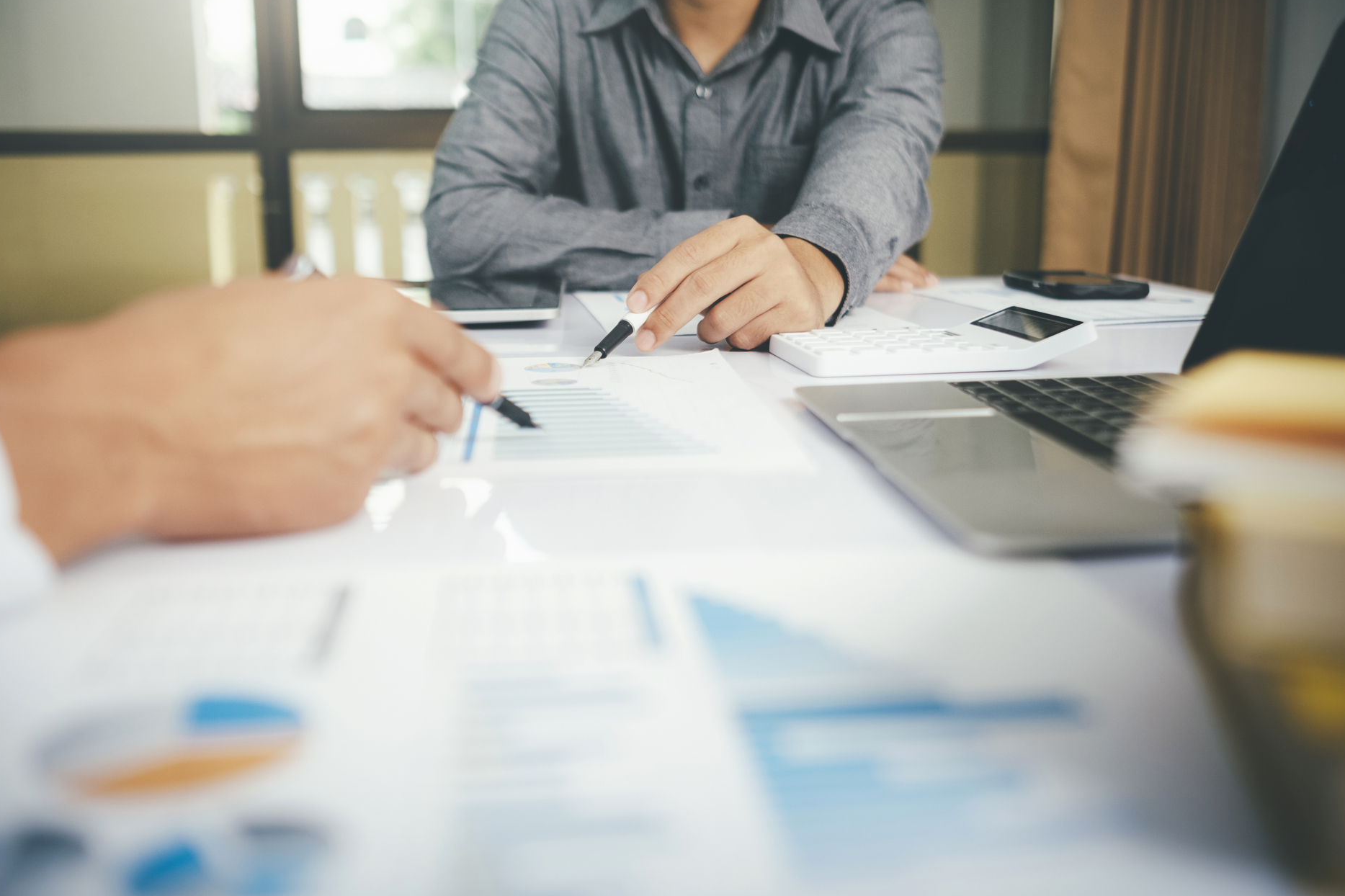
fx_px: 1345
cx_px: 687
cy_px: 452
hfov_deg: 53.1
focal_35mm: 36
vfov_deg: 36.9
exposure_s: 1/125
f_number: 2
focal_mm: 23
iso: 320
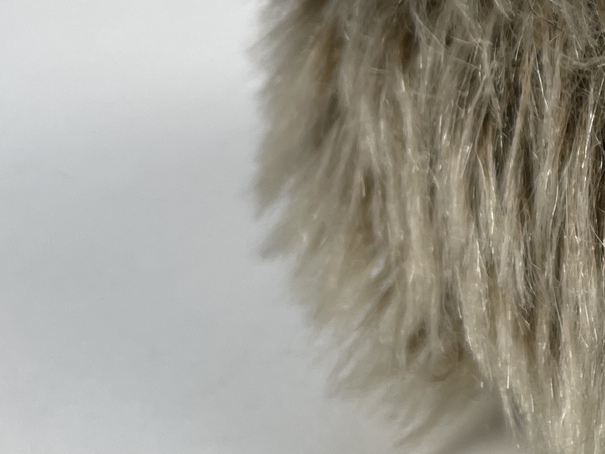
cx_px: 967
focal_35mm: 95
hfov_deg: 17.9
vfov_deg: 15.4
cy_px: 67
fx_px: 1661
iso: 32
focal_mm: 5.1
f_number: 1.6
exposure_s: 1/149
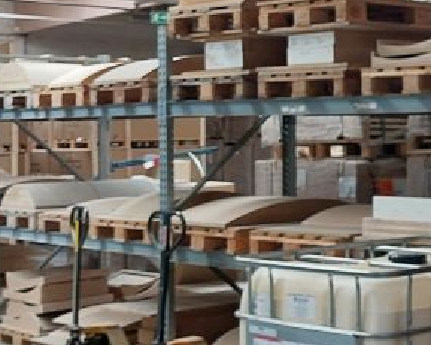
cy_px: 125
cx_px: 466
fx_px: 1148
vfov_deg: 17.0
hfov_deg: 20.4
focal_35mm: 90
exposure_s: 1/50
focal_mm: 5.23
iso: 125
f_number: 1.8
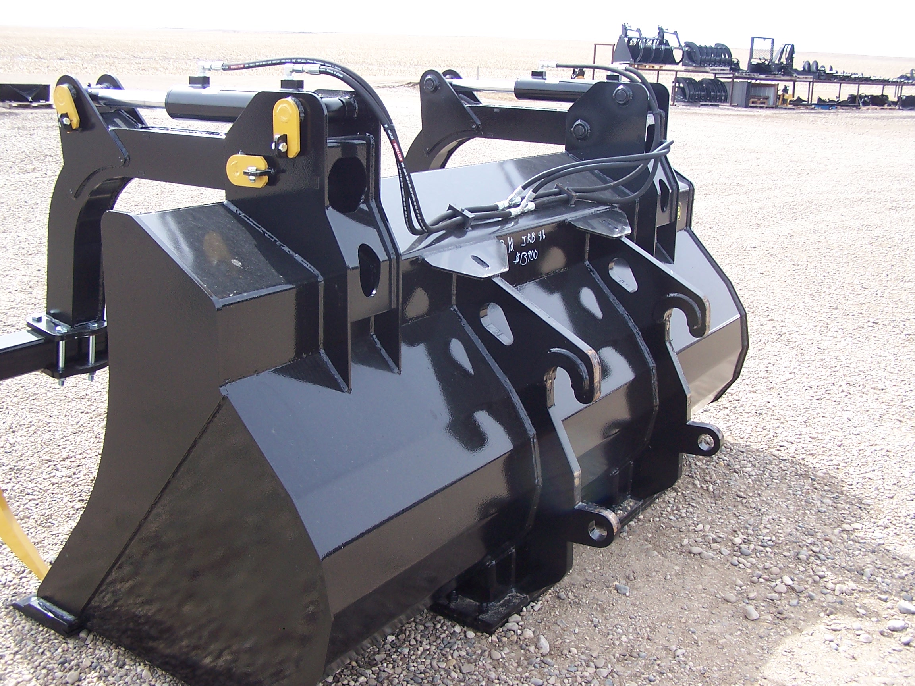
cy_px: 343
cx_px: 458
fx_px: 1004
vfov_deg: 37.7
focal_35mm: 38
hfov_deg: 49.0
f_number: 2.8
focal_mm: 6.3
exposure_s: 1/350
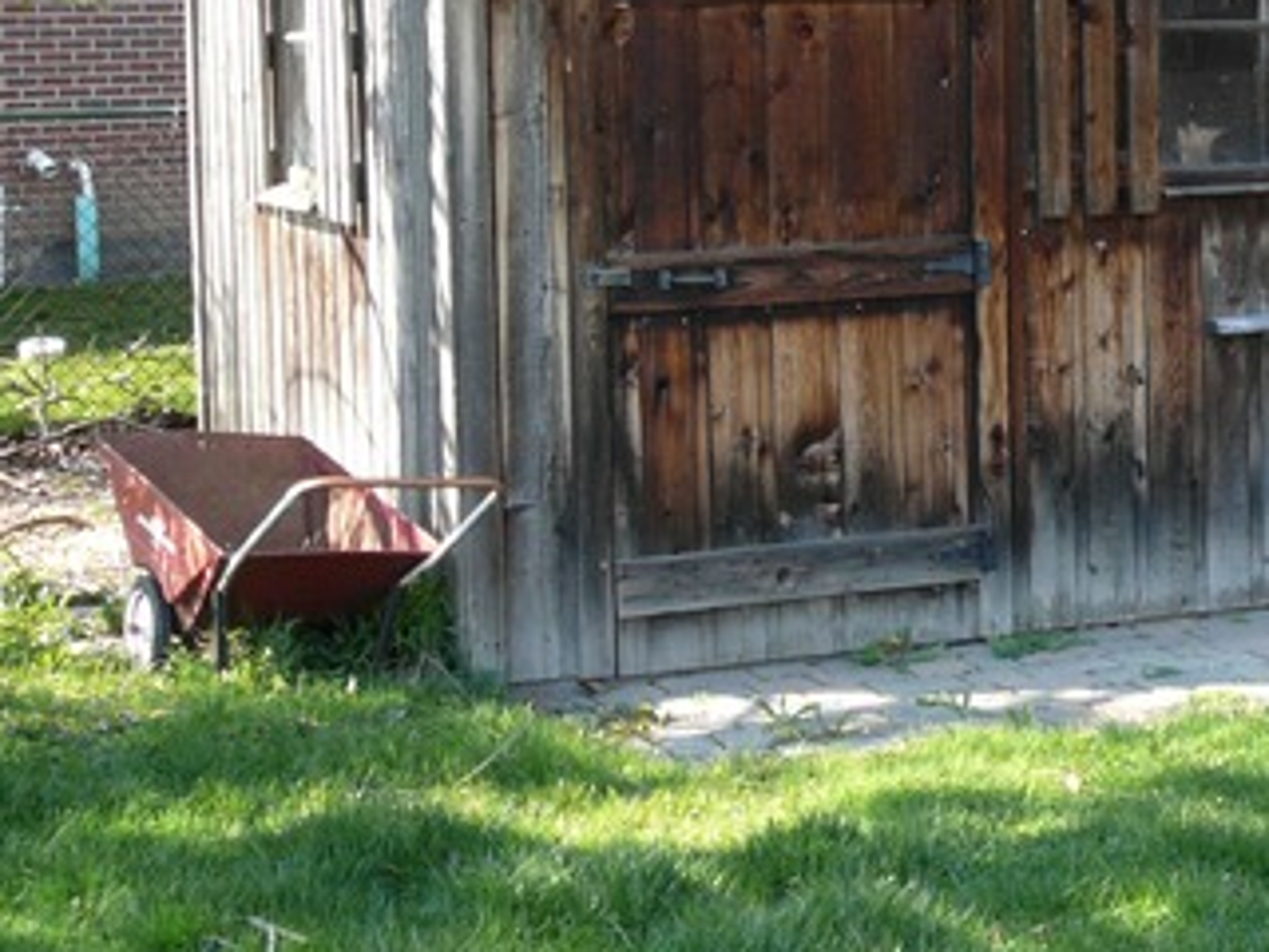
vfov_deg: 17.1
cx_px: 1245
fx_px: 3153
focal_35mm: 86
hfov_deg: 22.0
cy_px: 294
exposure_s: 1/125
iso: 80
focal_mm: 6.4
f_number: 3.2
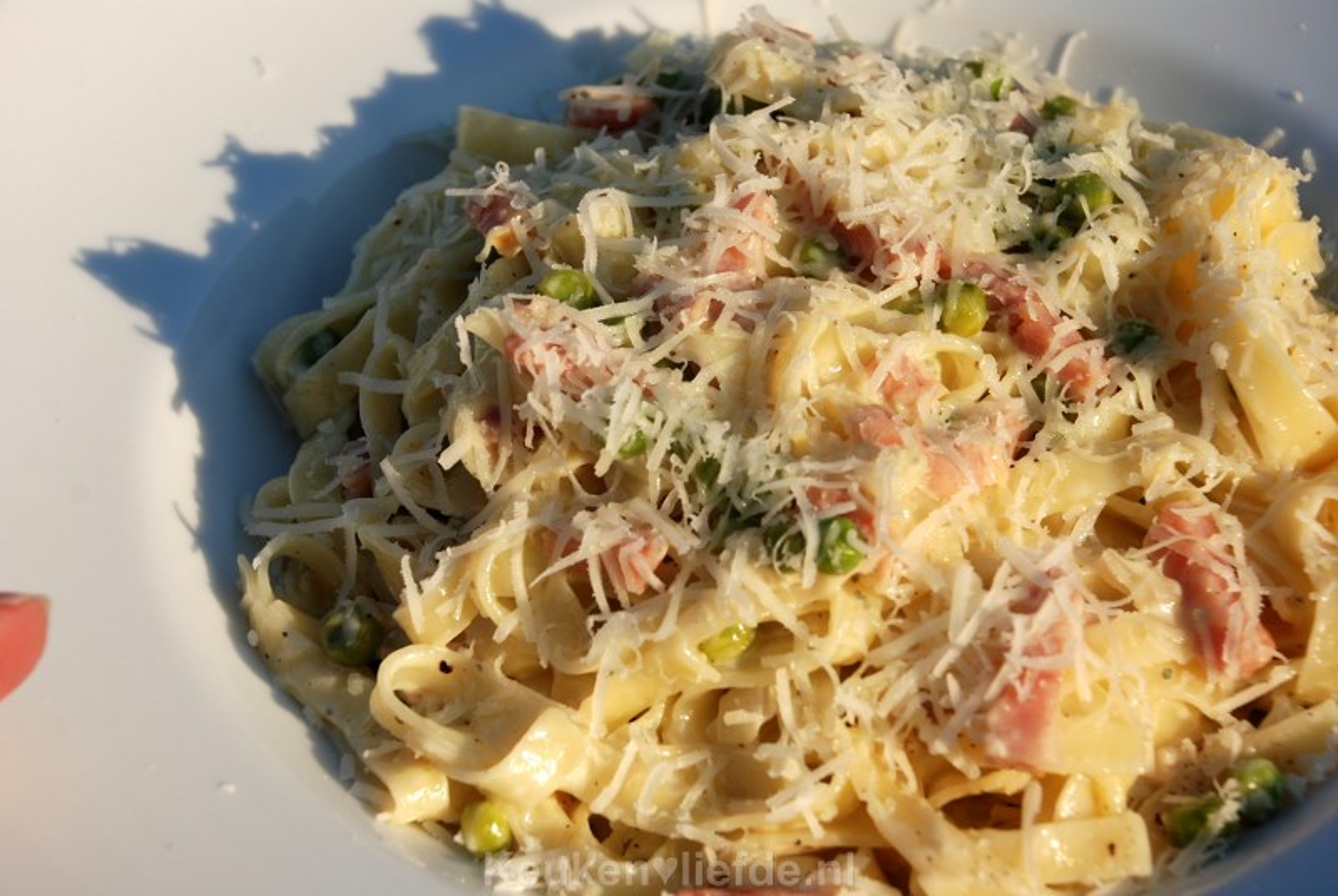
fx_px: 2903
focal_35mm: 78
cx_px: 669
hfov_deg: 26.0
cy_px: 448
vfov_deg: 17.6
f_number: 7.1
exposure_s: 1/200
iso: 100
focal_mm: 52
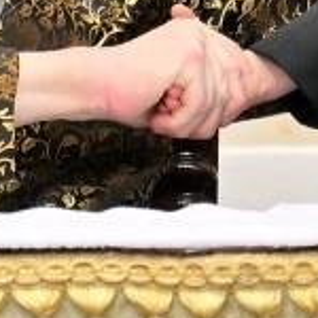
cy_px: -254
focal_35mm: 1741
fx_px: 18095
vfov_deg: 1.0
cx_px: 138
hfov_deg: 1.0
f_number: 2.8
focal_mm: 200
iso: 640
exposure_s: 1/500
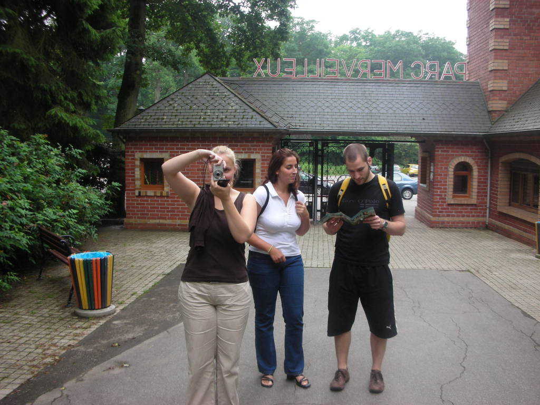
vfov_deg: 40.7
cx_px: 270
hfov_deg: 52.6
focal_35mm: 35
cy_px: 202
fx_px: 546
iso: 50
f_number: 3
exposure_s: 1/77
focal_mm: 5.8
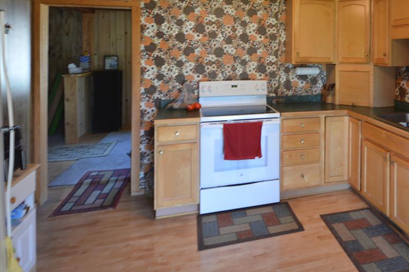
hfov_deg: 68.5
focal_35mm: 25
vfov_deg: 48.5
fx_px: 284
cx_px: 288
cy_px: 57
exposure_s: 1/8
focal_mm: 10
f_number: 4
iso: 100
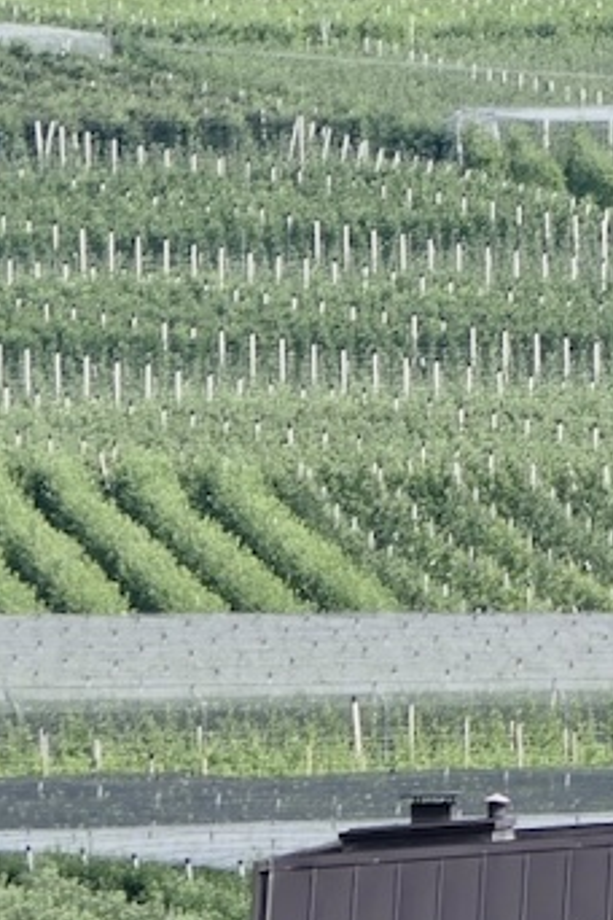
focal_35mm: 829
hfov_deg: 1.7
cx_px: 742
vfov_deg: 2.5
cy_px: 1427
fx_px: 21172
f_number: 4.3
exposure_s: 1/400
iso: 125
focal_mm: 59.1
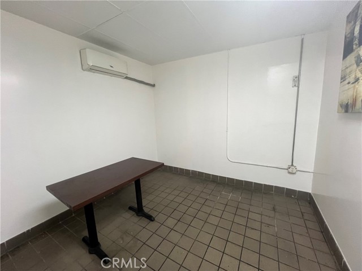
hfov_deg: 106.2
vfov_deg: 89.9
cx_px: 181
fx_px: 136
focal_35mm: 13
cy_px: 136
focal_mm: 1.57
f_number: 1.8
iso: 250
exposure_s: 1/60
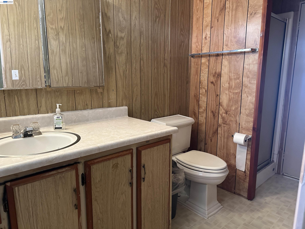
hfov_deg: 71.6
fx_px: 211
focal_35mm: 24
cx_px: 152
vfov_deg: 56.8
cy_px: 114
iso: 640
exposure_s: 1/60
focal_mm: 6.86
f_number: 1.78
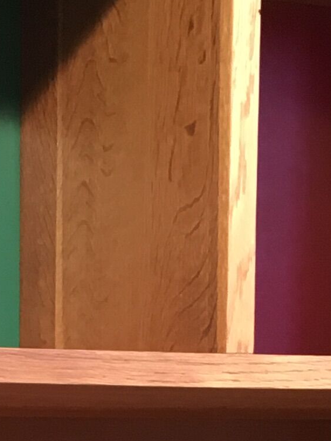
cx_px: -191
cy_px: 842
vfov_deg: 11.6
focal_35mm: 155
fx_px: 1975
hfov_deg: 9.3
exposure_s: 1/33
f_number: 2.2
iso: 80
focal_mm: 4.15
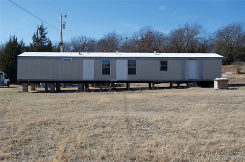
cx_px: 122
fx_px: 244
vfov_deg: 36.7
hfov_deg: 53.2
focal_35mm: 36
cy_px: 81
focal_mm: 24
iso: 100
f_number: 8
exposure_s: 1/250
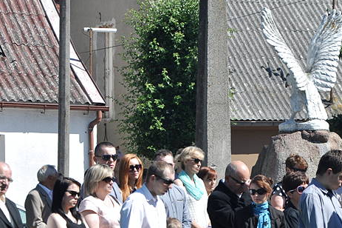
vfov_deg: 4.7
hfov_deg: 7.1
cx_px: 226
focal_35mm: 289
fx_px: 2743
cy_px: 166
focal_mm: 105
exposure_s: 1/1000
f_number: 8
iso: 400
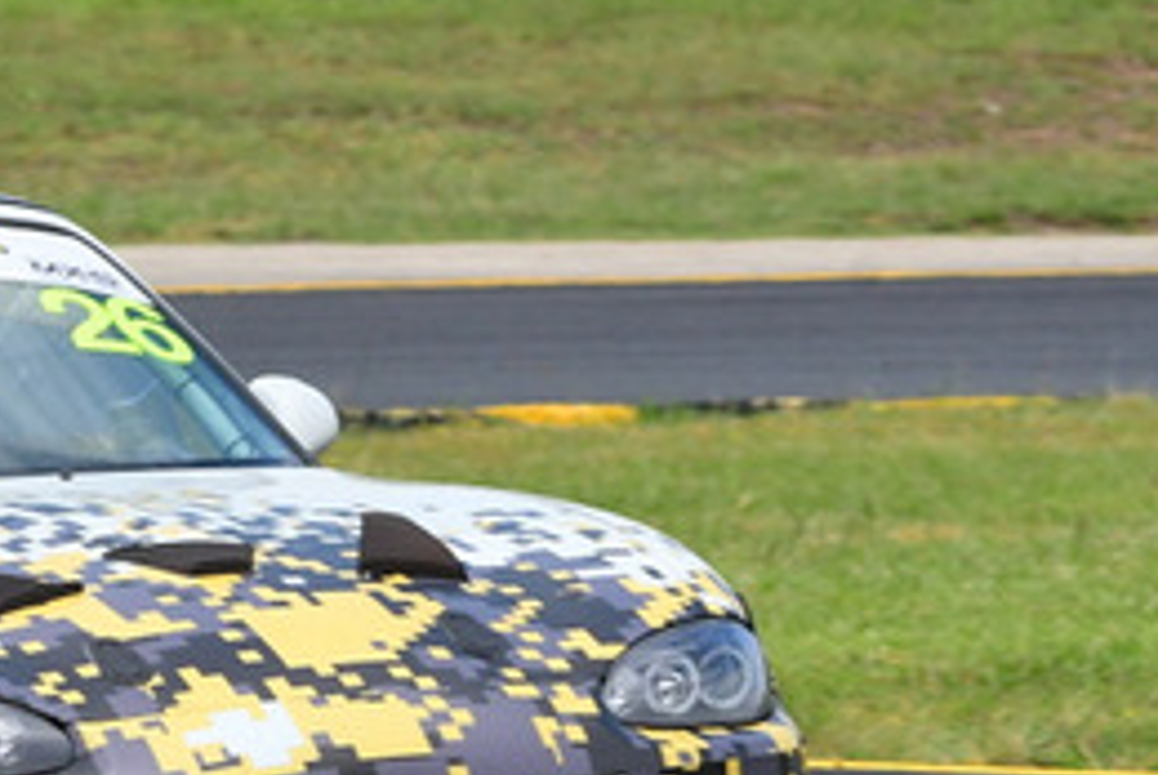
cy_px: 339
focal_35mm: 923
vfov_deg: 1.5
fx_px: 29723
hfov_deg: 2.2
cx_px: -62
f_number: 11
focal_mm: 200
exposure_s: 1/640
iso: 640
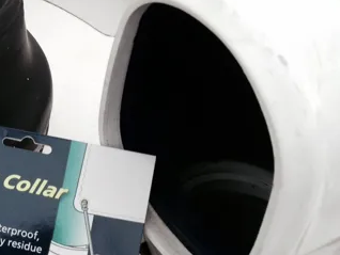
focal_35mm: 88
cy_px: 106
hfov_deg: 20.7
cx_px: -71
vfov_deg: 16.8
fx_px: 865
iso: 50
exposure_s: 1/244
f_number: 2.4
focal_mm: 4.28
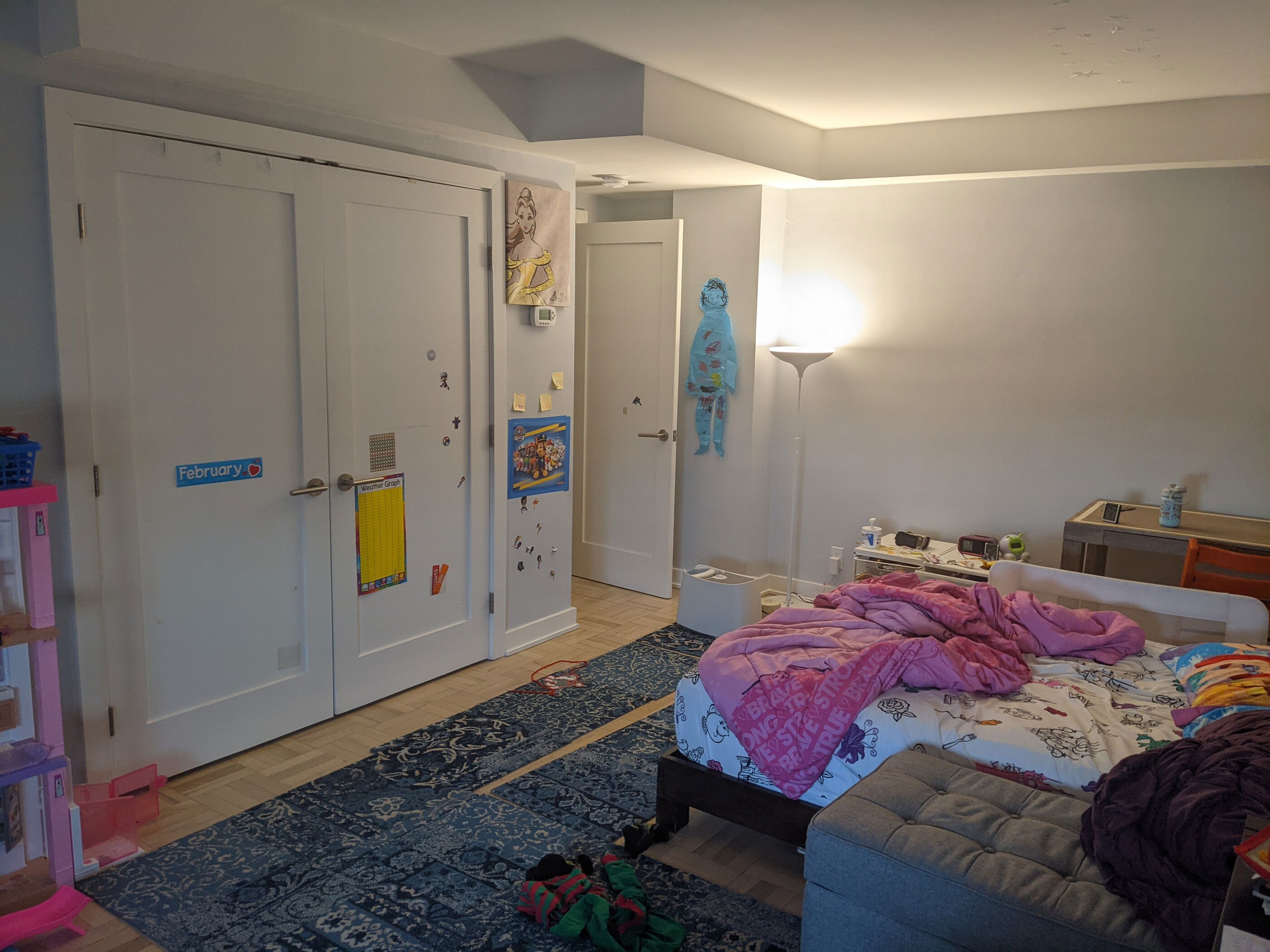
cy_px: 476
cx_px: 635
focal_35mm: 27
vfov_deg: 51.4
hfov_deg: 65.3
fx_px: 991
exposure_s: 1/60.6
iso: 43
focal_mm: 4.38
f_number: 1.73
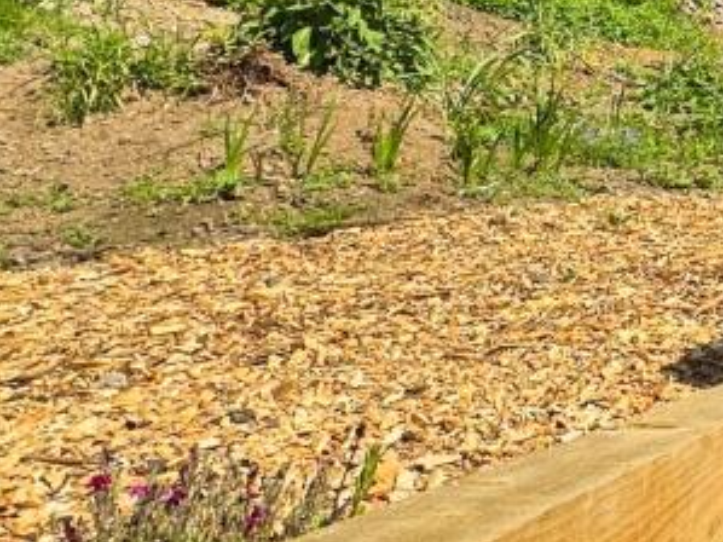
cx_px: 1078
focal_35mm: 48
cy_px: 12
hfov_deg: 27.6
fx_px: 1002
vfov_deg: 28.5
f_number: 2.2
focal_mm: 2.22
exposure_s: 1/1143
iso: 40
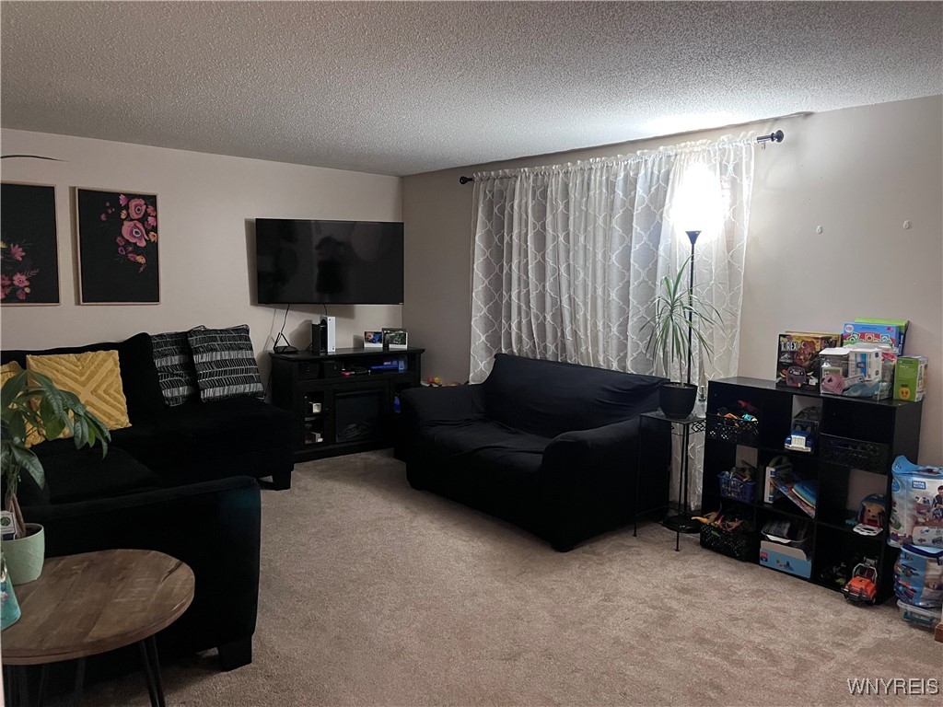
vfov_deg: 53.1
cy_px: 354
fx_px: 708
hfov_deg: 67.3
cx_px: 472
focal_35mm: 26
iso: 640
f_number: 1.6
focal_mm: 5.1
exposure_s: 1/40
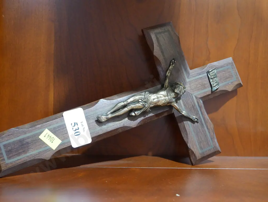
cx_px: 134
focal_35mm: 42
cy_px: 101
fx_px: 325
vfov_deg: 34.4
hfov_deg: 44.8
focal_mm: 21
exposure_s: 1/60
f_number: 4.6
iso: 2500
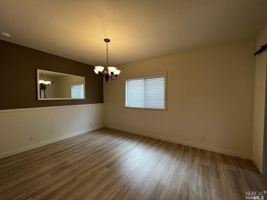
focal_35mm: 13
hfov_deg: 106.2
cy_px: 100
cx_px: 134
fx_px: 100
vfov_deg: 89.9
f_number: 1.8
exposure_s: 1/120
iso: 100
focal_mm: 1.57
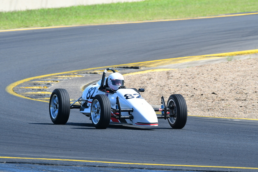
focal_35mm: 600
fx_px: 4299
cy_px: 86
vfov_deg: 2.3
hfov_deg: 3.4
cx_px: 129
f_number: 9
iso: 500
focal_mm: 400
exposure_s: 1/640
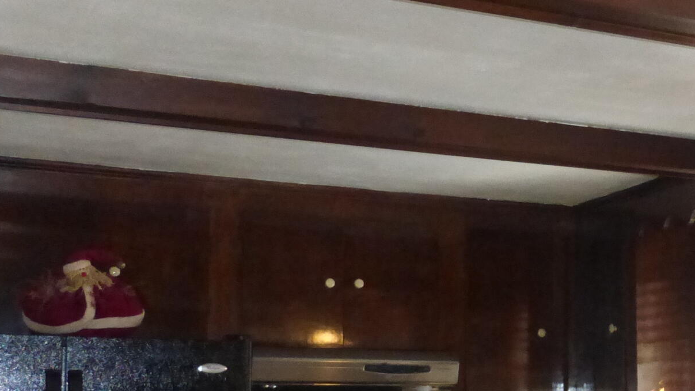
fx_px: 1198
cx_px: 720
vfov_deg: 18.2
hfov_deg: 29.8
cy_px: 362
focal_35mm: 65
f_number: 3.3
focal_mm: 4.3
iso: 800
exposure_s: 1/60
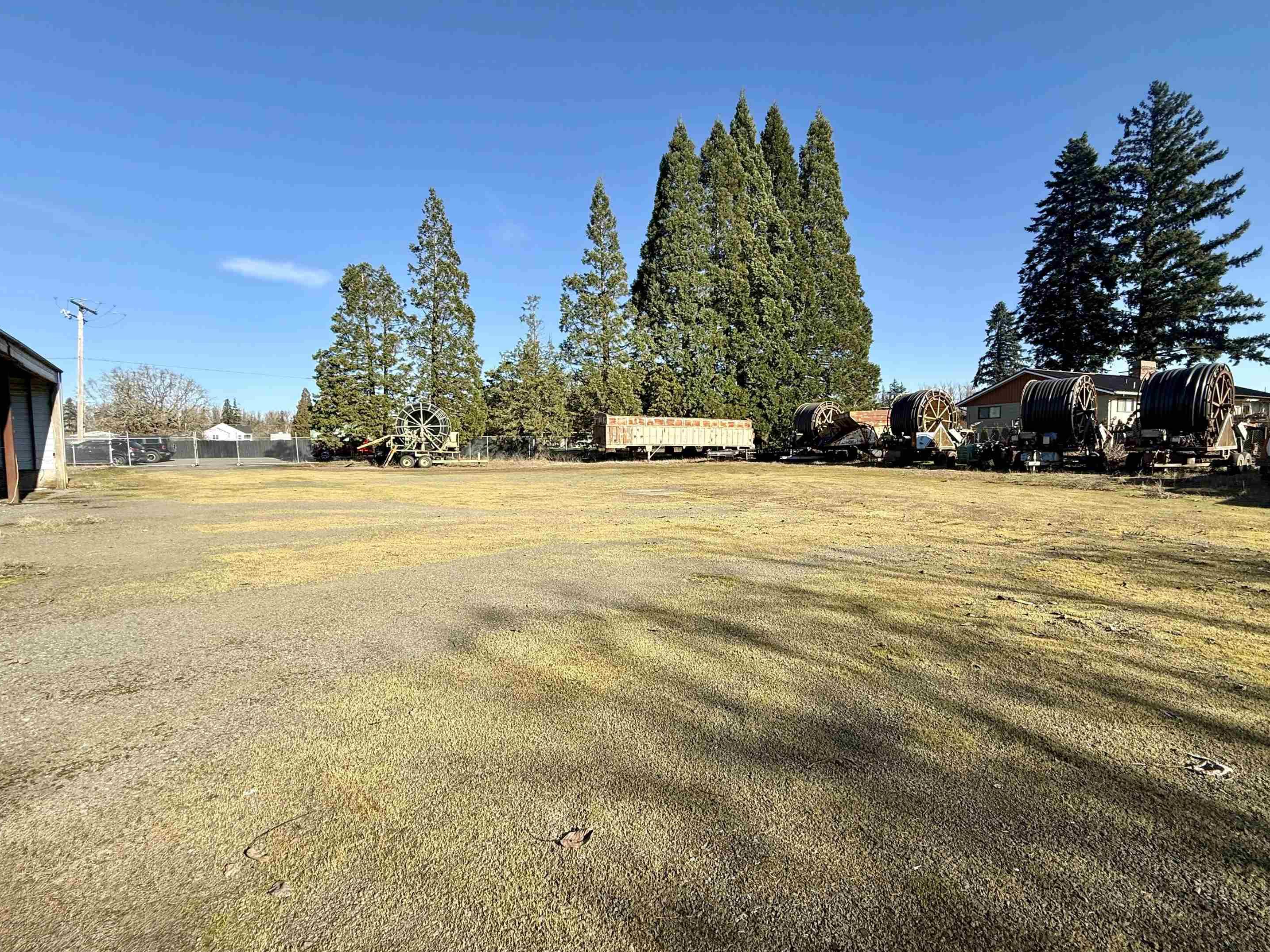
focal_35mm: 15
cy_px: 481
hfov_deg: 98.0
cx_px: 676
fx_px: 550
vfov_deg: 81.7
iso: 50
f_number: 2.2
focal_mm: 2.22
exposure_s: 1/1033
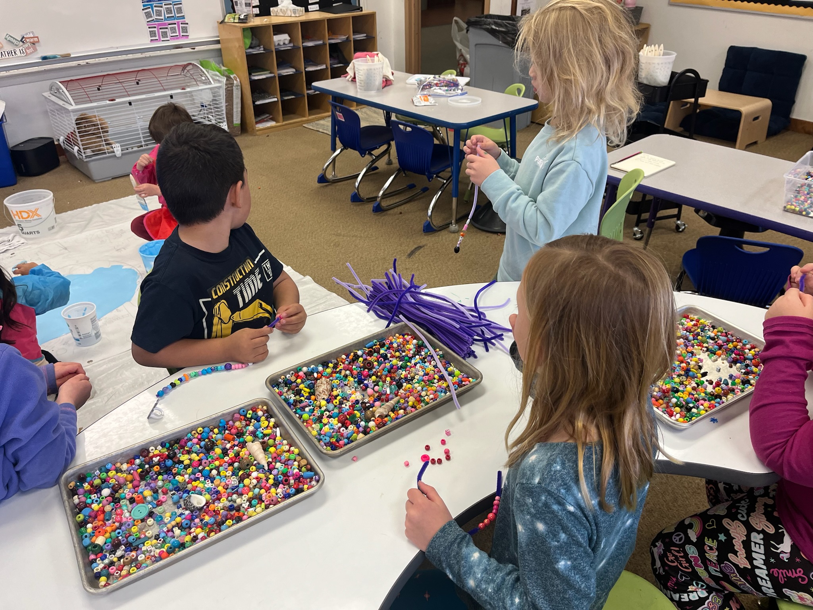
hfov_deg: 67.3
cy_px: 305
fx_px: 611
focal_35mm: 26
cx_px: 406
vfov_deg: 53.1
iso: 100
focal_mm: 5.1
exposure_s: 1/120
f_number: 1.6
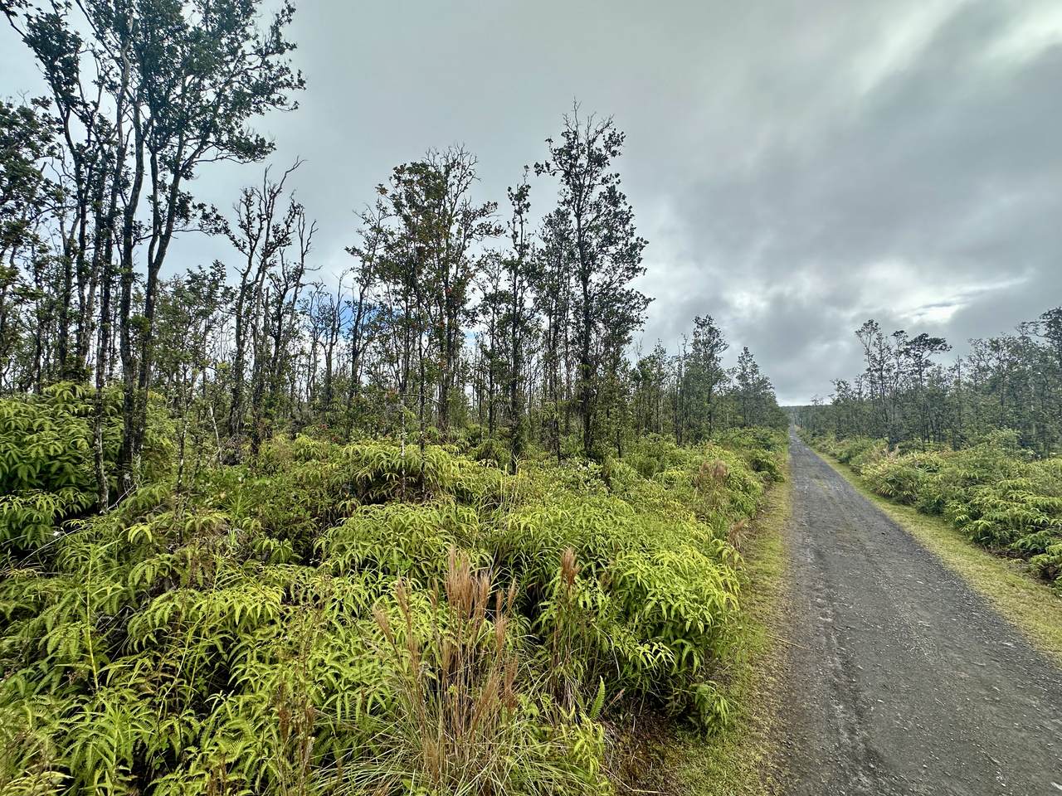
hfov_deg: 102.1
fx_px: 430
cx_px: 531
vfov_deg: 85.7
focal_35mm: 14
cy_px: 398
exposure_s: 1/1595
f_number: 2.2
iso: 50
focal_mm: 2.22
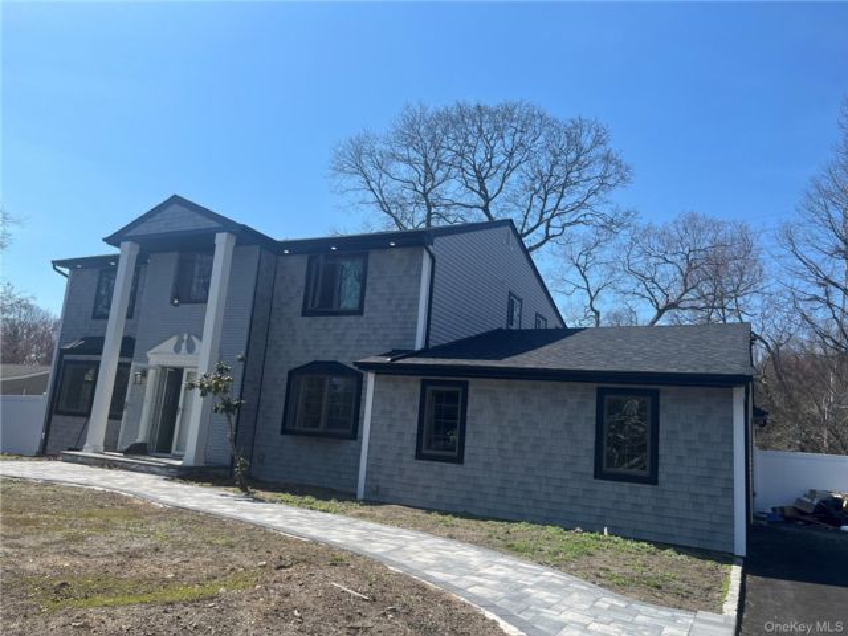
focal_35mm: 26
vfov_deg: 53.1
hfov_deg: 67.3
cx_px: 424
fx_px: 637
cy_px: 318
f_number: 1.6
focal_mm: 5.1
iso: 50
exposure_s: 1/3413
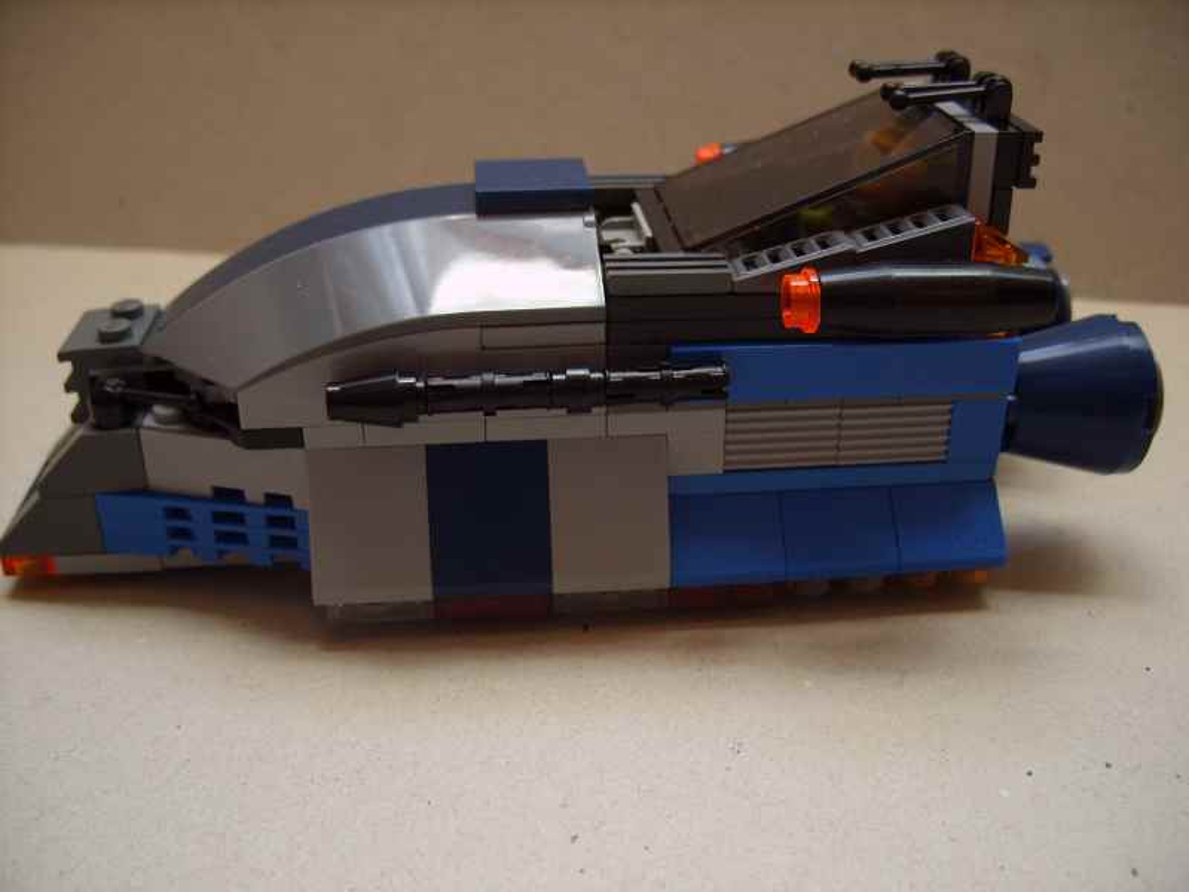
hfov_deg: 49.0
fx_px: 1305
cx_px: 594
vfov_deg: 37.7
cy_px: 446
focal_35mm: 38
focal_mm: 7.8
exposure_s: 1/28
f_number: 2.8
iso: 100
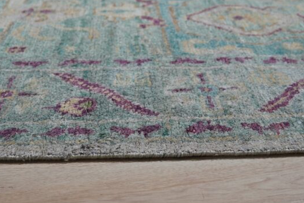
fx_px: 431
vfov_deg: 26.5
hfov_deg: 38.8
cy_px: 103
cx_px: 132
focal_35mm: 51
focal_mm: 30
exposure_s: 1/160
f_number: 5
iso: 500
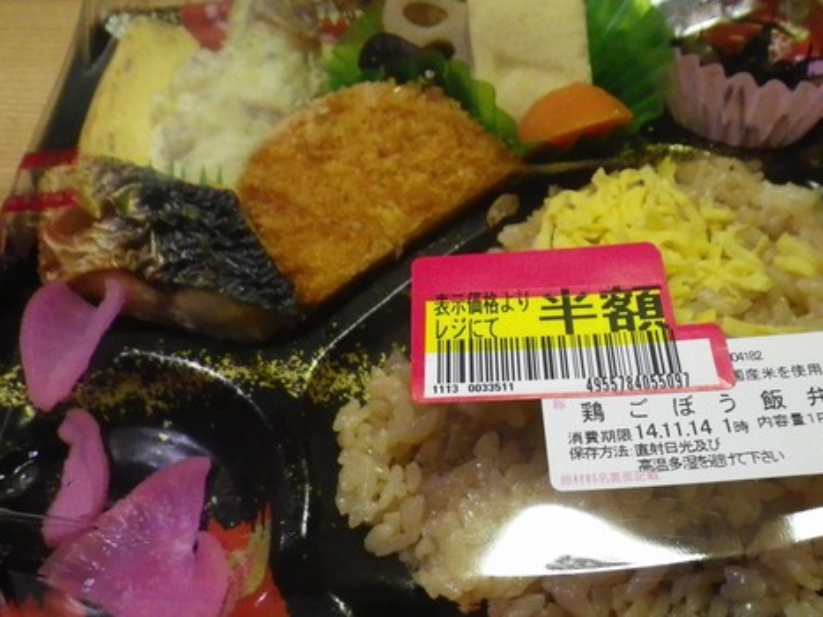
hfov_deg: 50.8
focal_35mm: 36
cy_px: 340
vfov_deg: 39.6
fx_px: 856
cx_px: 518
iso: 800
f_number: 3.5
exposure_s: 1/40
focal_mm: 5
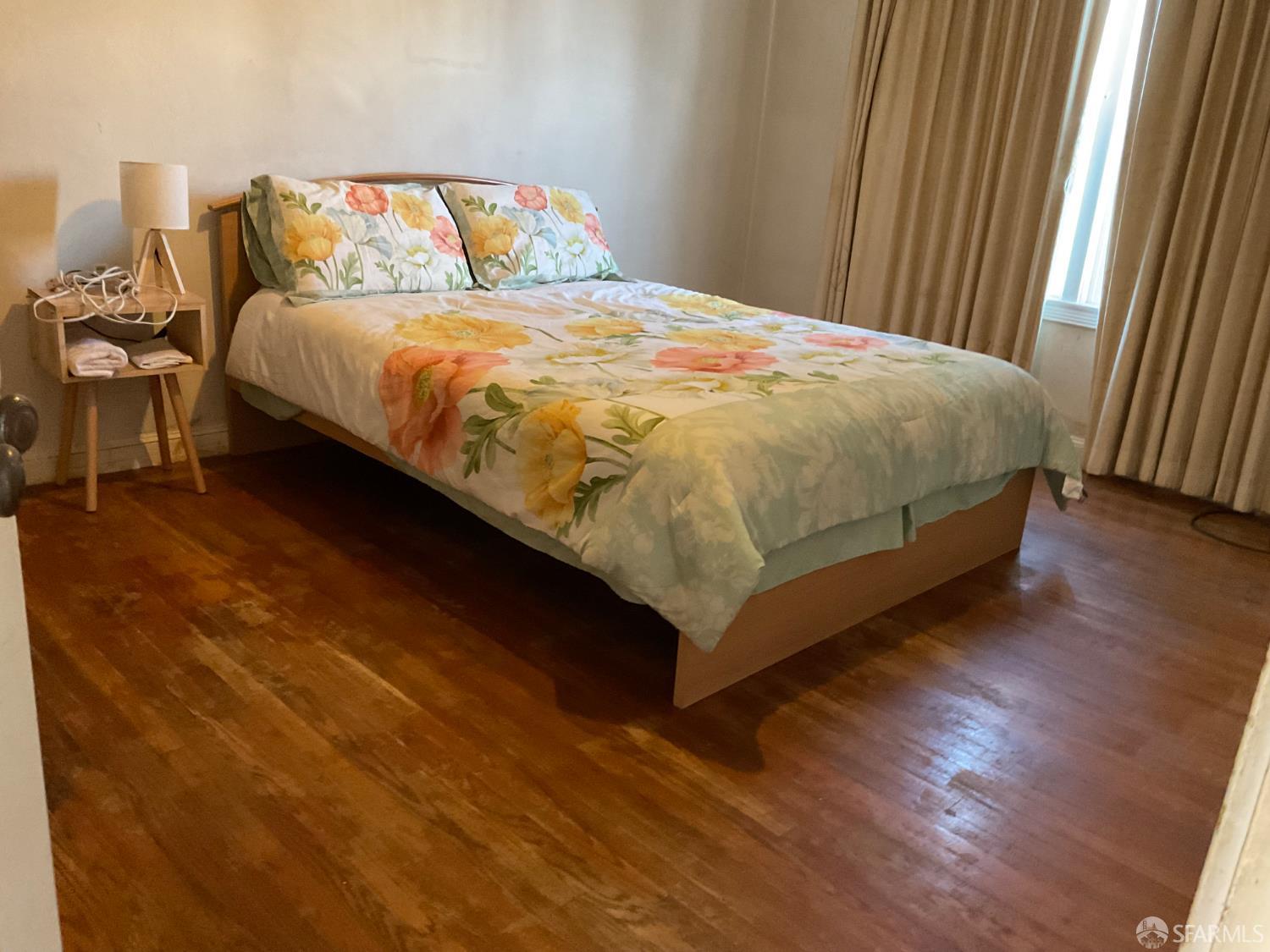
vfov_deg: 48.2
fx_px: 1064
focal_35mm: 29
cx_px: 635
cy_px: 476
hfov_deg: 61.7
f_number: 1.8
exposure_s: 1/30
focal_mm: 3
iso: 320
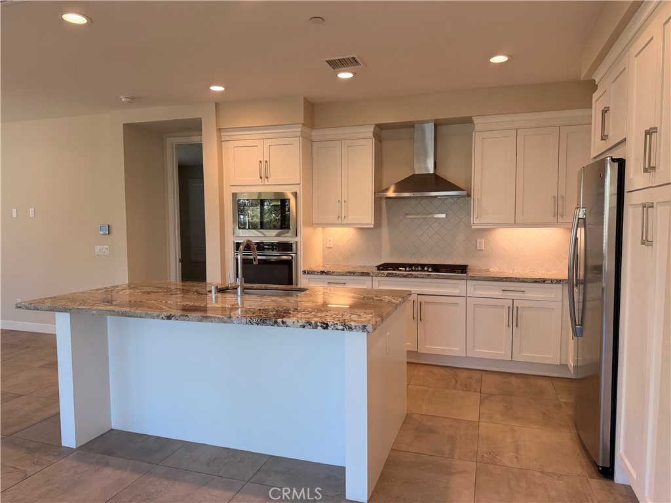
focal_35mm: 24
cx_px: 336
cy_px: 252
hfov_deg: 71.6
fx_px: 465
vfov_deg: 56.8
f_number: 1.78
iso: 125
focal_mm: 6.76
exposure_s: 1/195
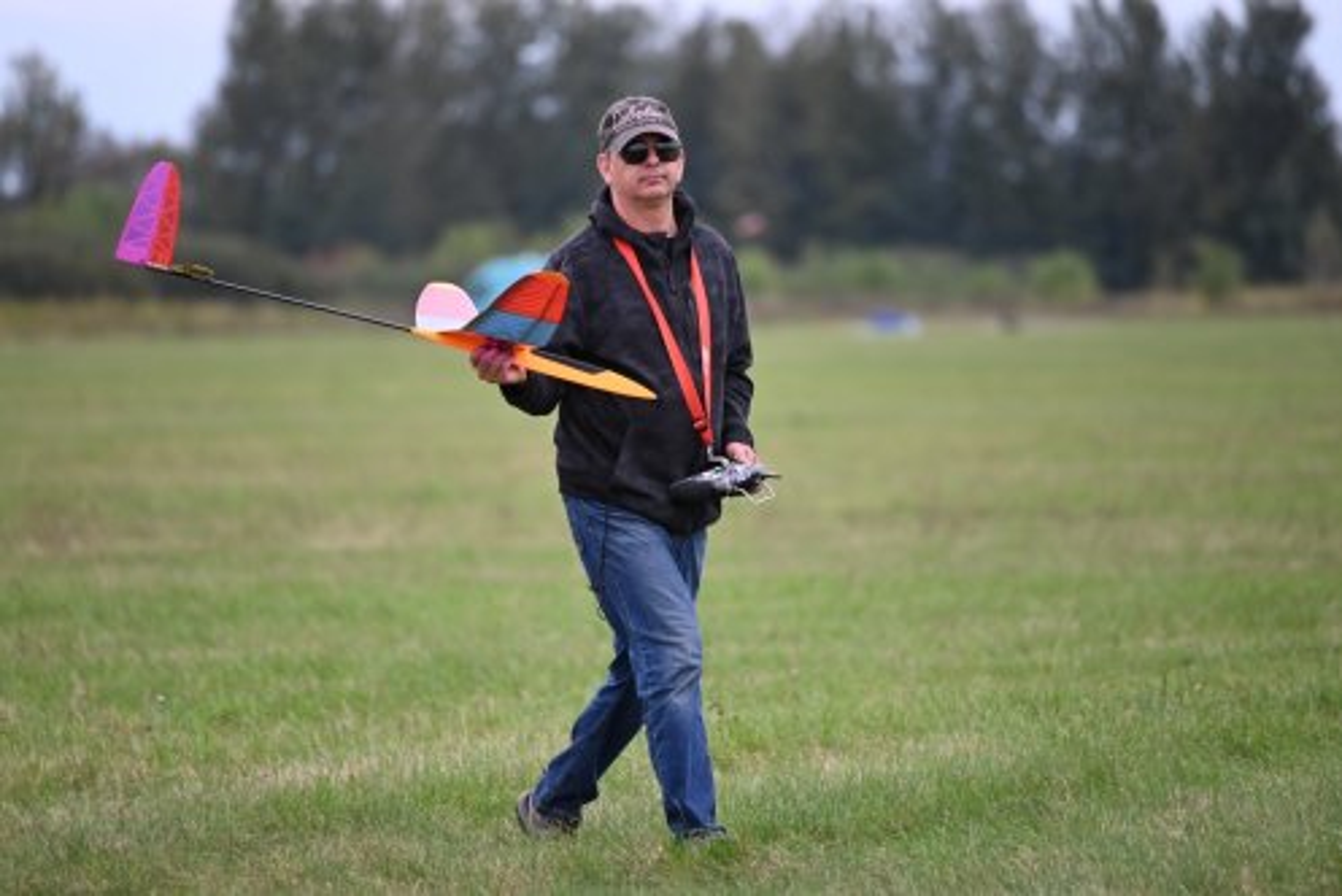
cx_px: 671
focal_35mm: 400
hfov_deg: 5.2
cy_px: 448
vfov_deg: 3.4
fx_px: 14919
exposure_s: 1/400
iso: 640
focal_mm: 400
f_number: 6.3
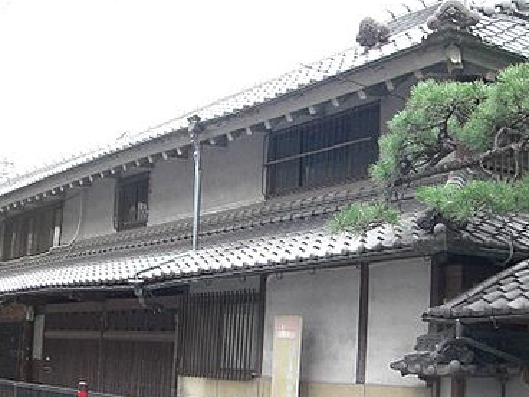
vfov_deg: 22.2
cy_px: 267
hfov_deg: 29.2
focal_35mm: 66
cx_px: 346
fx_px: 1009
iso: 200
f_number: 3.4
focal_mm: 6.3
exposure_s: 1/80
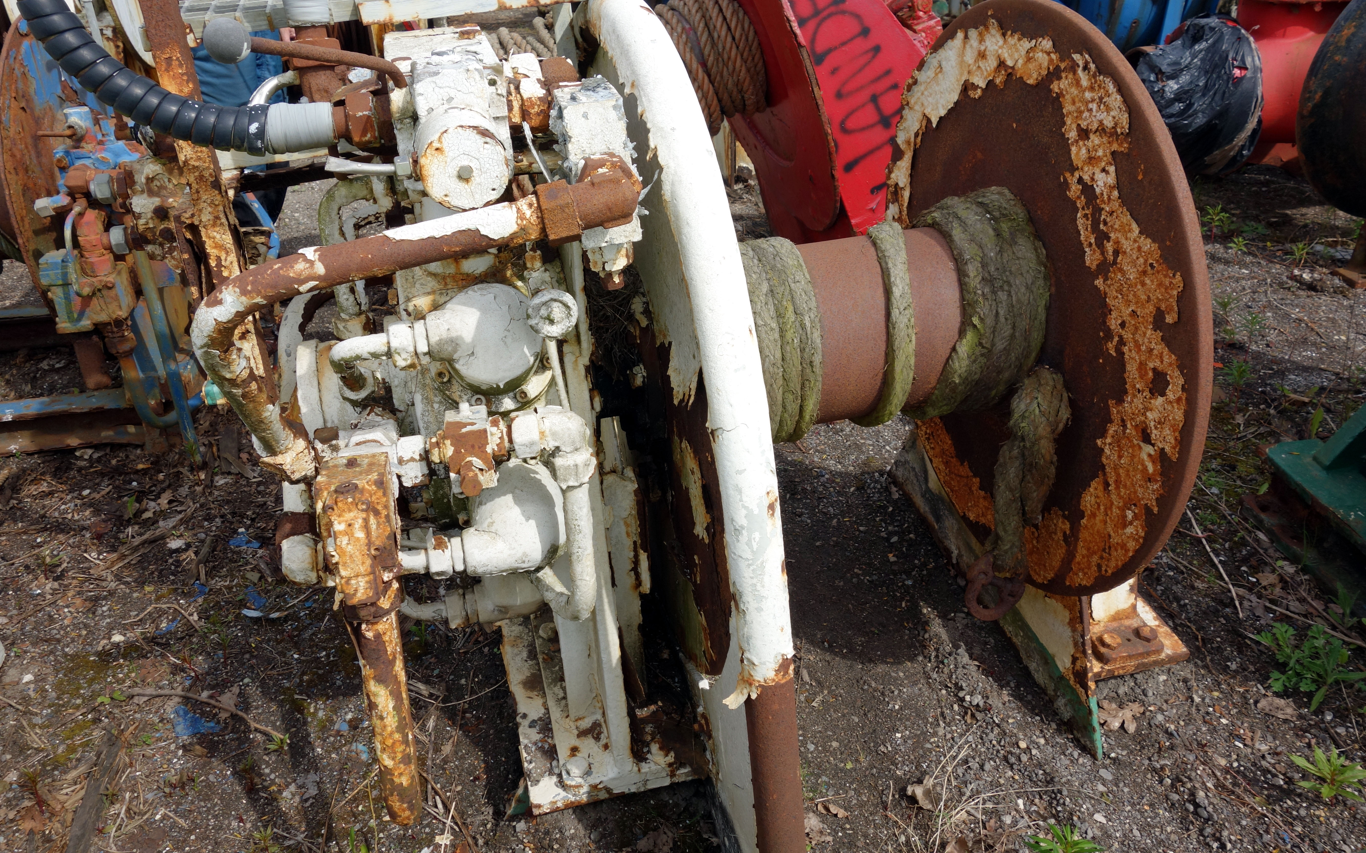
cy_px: 392
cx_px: 679
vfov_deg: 43.1
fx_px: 1080
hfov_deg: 64.6
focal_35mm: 29
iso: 125
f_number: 5.6
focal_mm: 10.4
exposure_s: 1/320
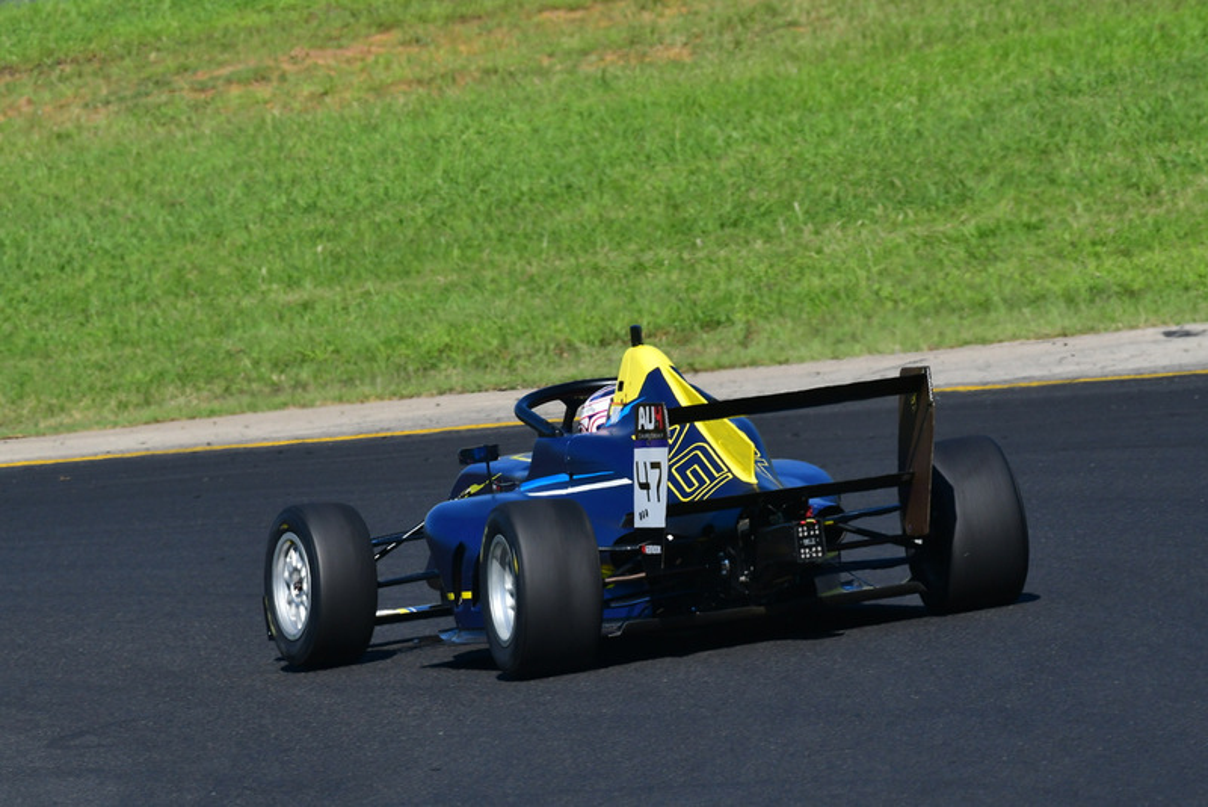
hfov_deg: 3.6
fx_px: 19133
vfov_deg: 2.4
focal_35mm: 570
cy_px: 404
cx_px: 604
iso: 500
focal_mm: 380
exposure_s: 1/640
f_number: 13
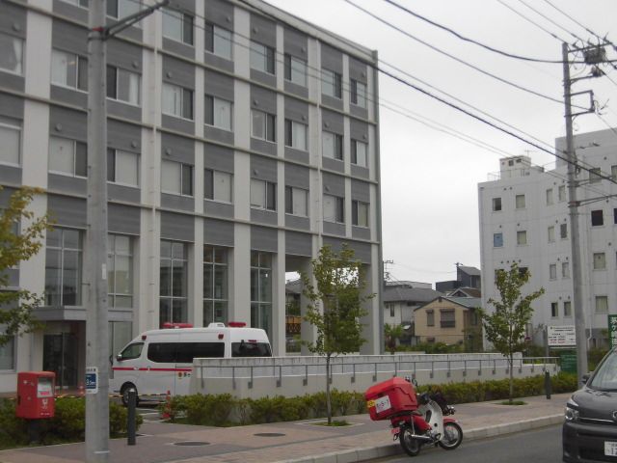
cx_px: 308
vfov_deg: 28.6
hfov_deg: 37.5
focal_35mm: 51
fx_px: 909
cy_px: 232
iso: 100
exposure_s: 1/800
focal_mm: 9.16
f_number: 4
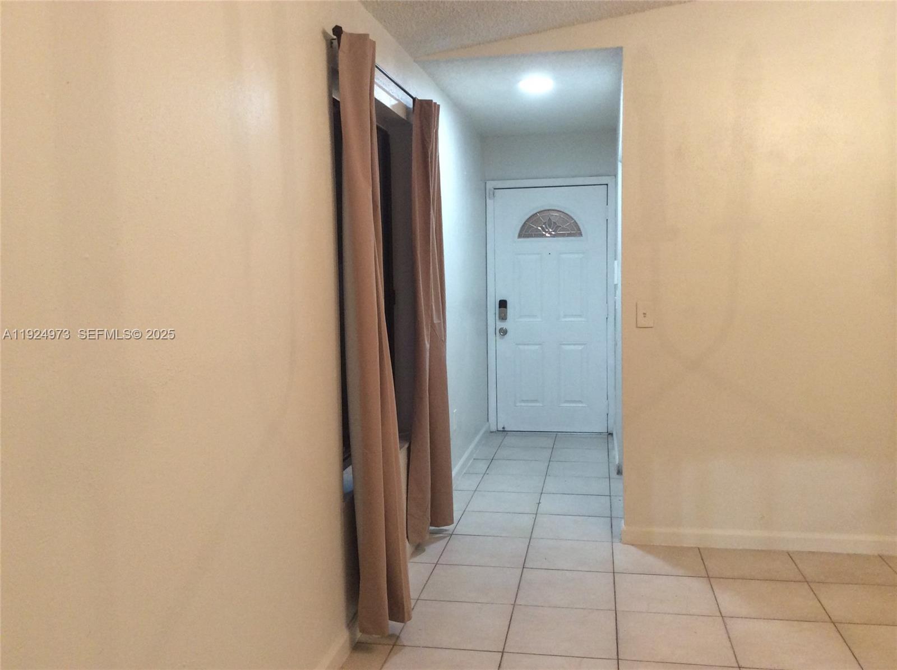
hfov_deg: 56.9
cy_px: 335
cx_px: 448
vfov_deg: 44.0
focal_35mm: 32
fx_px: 828
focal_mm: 3.3
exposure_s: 1/24
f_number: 2.4
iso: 125
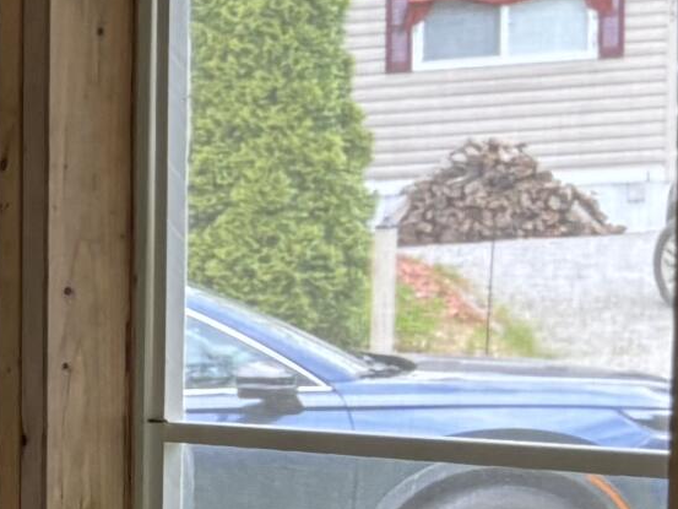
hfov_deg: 11.0
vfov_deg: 10.4
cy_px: 579
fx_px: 2762
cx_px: -1121
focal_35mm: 141
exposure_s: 1/120
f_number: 1.6
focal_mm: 5.96
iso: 125
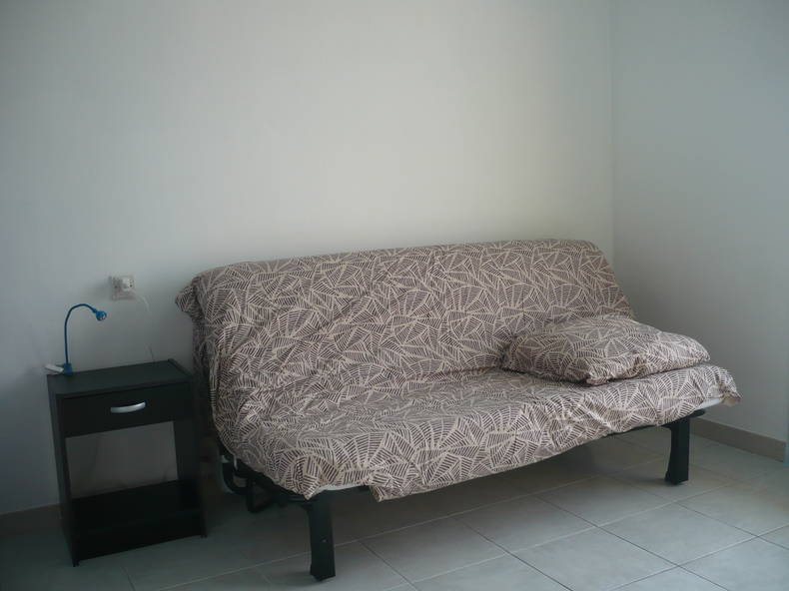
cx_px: 394
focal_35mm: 35
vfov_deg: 40.7
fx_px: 798
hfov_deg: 52.6
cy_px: 296
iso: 100
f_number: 2.8
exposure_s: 1/100
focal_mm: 5.8
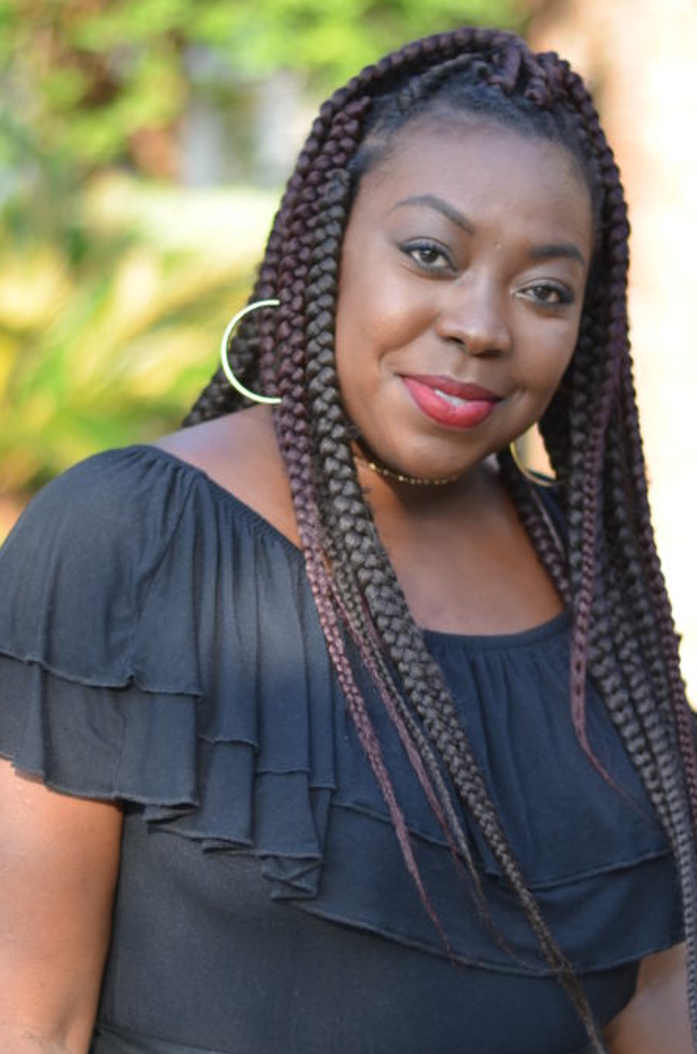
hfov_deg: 12.0
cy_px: 687
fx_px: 3328
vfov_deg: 17.9
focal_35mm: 114
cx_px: 377
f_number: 1.8
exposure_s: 1/500
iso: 100
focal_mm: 50
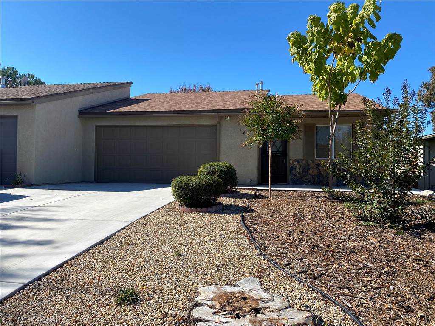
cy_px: 163
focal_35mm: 26
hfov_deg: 67.3
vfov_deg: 53.1
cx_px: 218
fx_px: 327
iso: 32
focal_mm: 4.25
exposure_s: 1/2410
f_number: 1.8
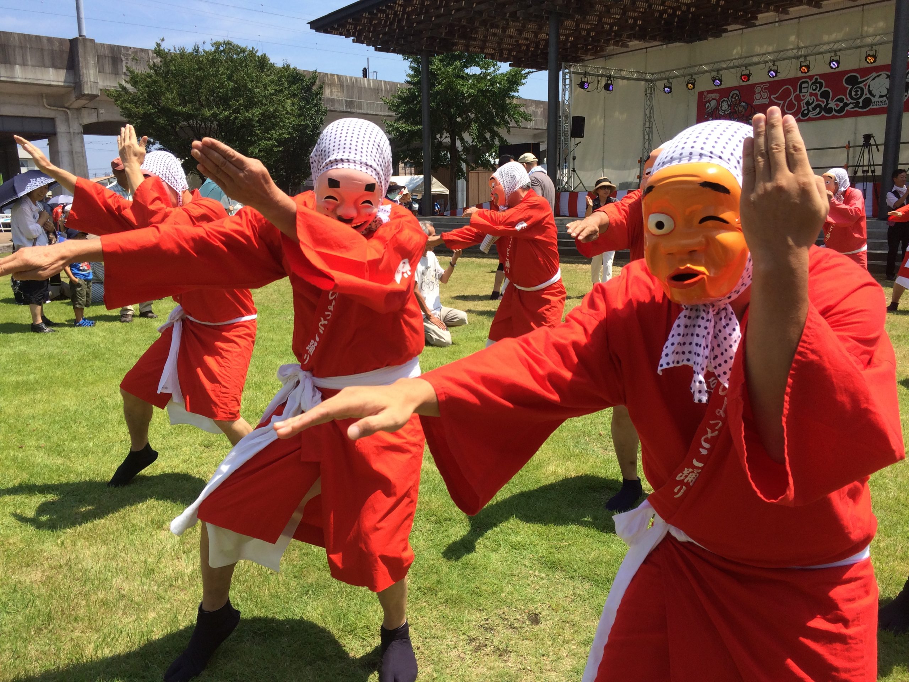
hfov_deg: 61.7
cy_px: 341
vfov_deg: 48.2
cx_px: 454
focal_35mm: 29
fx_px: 762
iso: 32
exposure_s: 1/1520
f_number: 2.2
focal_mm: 4.15
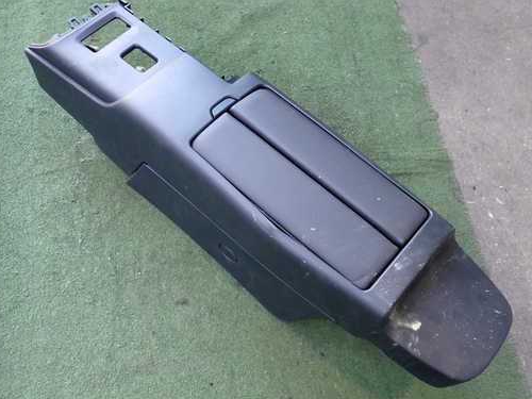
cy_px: 204
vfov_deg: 39.7
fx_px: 553
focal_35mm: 36
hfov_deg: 51.3
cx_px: 272
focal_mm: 5.4
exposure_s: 1/60
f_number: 2.3
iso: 200
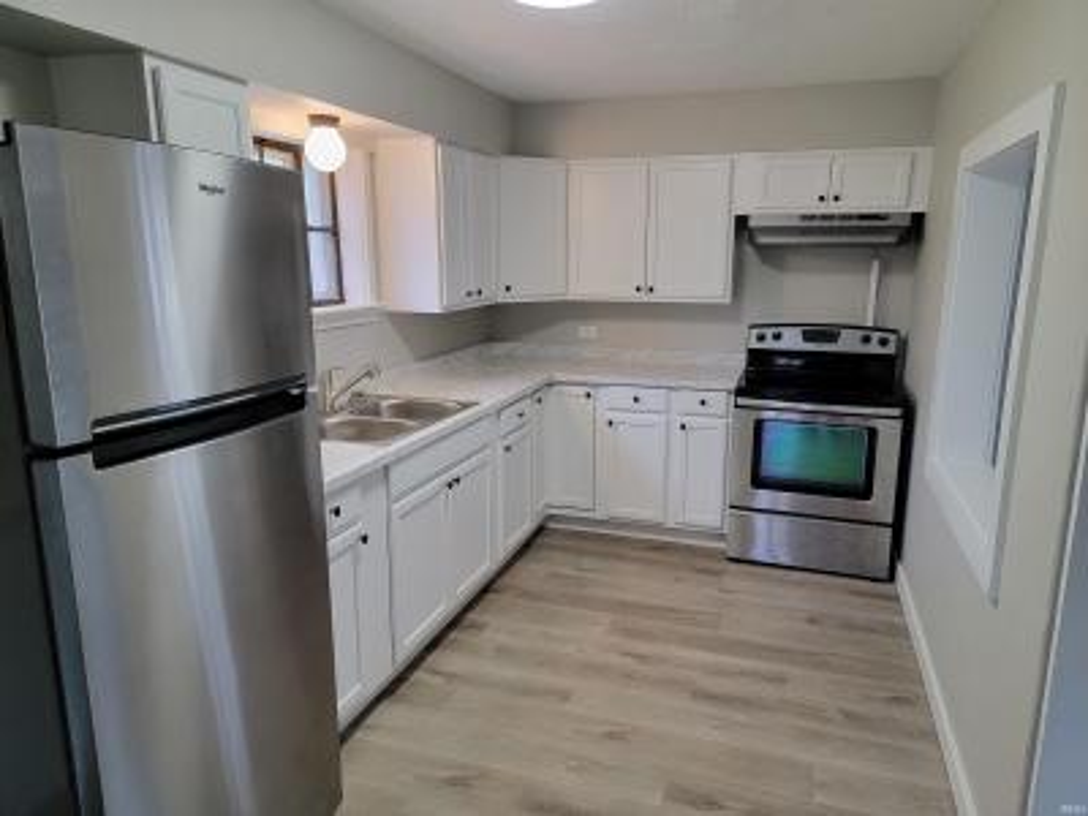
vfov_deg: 56.8
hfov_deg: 71.6
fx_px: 754
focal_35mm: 24
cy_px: 408
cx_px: 544
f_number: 1.8
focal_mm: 6.7
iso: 250
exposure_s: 1/120
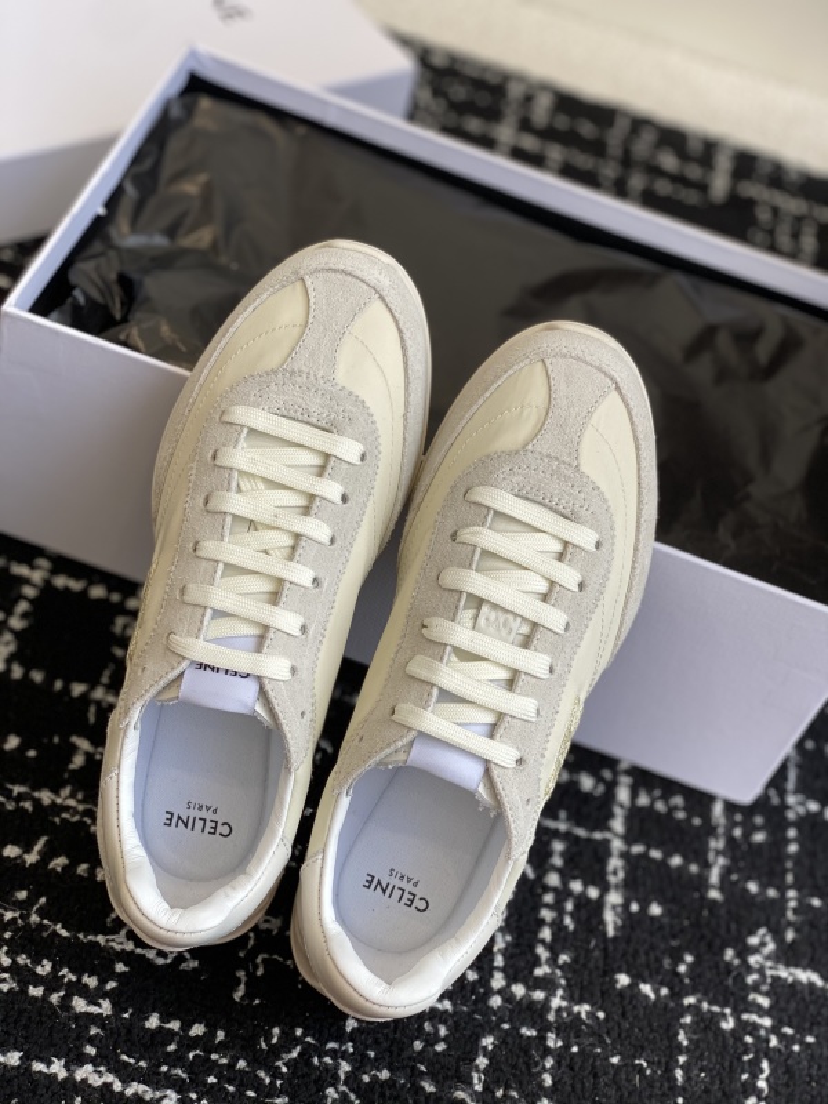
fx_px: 1658
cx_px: 414
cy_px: 552
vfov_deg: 36.8
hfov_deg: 28.0
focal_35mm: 52
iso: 20
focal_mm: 6
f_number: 2
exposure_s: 1/179
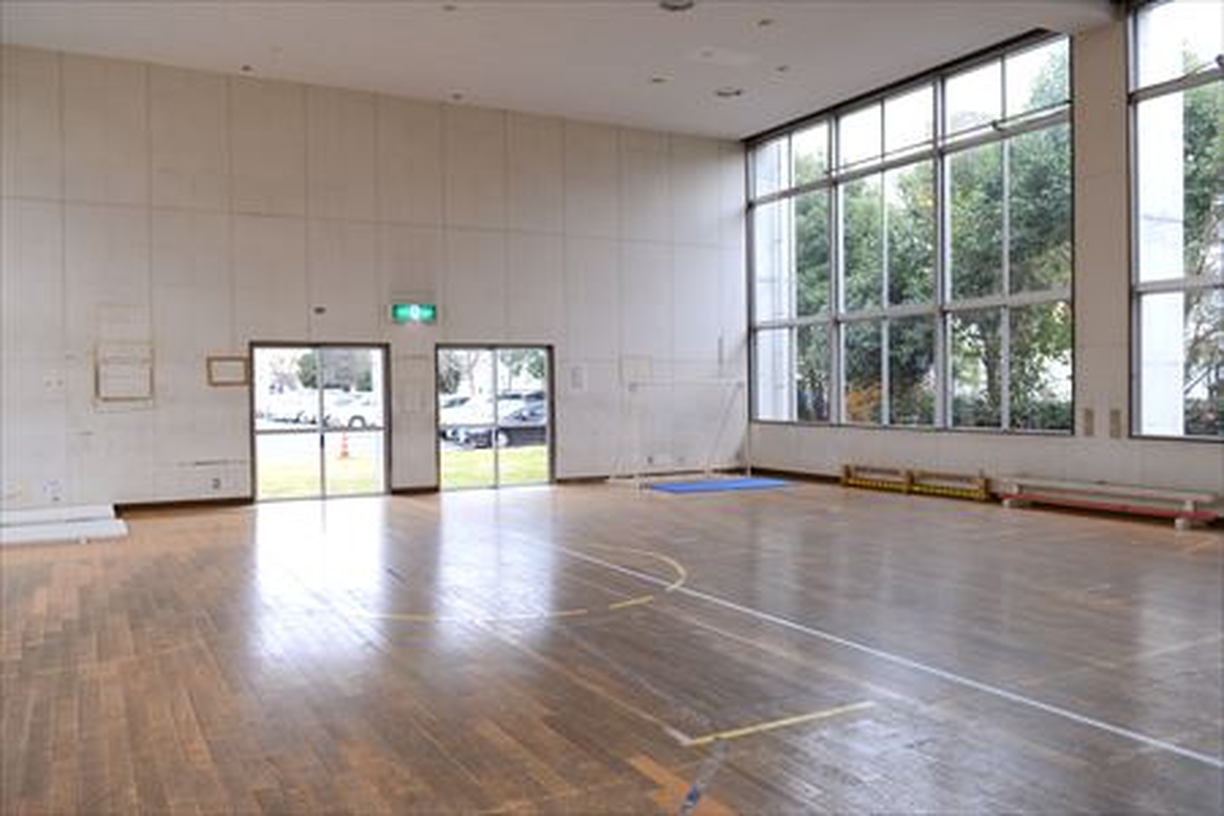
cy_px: 408
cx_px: 612
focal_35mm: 29
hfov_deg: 63.7
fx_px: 986
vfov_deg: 45.0
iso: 800
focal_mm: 29
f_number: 4
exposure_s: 1/320
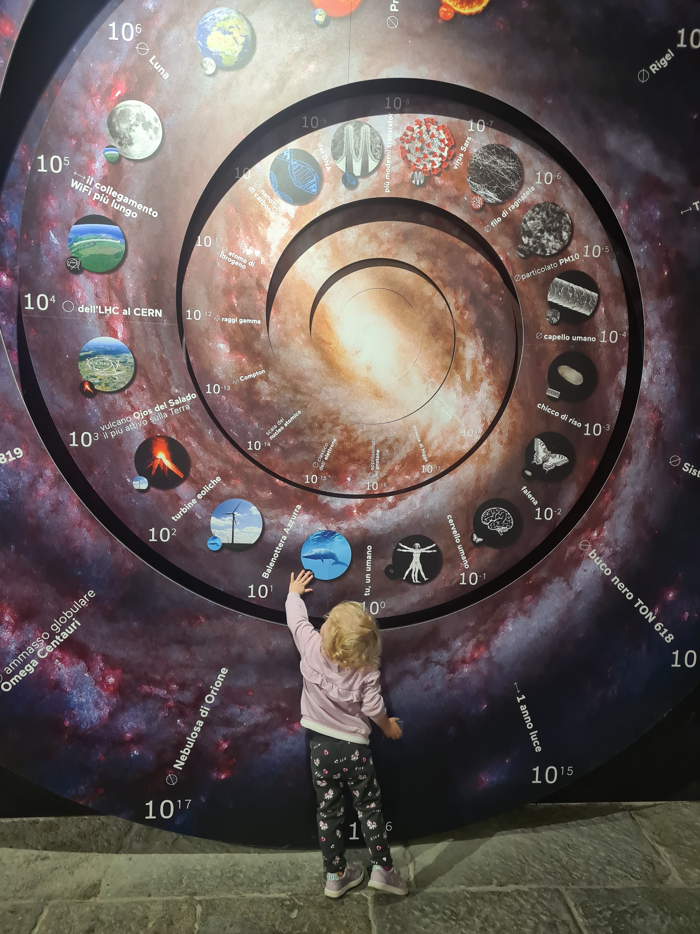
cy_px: 467
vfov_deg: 67.3
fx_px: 701
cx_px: 350
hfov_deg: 53.1
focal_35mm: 26
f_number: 1.8
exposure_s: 1/50
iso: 125
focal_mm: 5.4
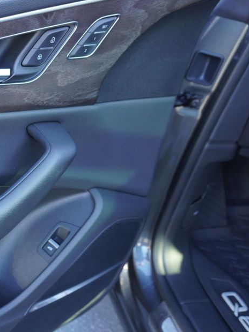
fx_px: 413
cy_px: 164
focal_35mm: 43
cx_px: -12
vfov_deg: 43.9
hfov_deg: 30.7
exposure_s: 1/60
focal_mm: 18
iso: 400
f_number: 4
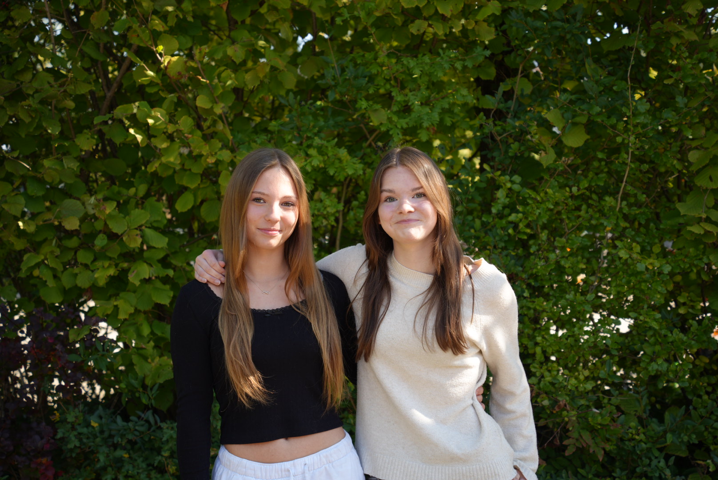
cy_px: 240
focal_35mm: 64
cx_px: 359
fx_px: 1277
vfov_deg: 21.3
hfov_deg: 31.4
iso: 100
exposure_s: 1/200
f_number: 4
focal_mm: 64
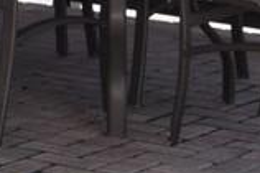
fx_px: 2381
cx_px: -248
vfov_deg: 4.0
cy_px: -343
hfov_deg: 6.1
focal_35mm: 330
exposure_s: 1/200
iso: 200
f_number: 10
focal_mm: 32
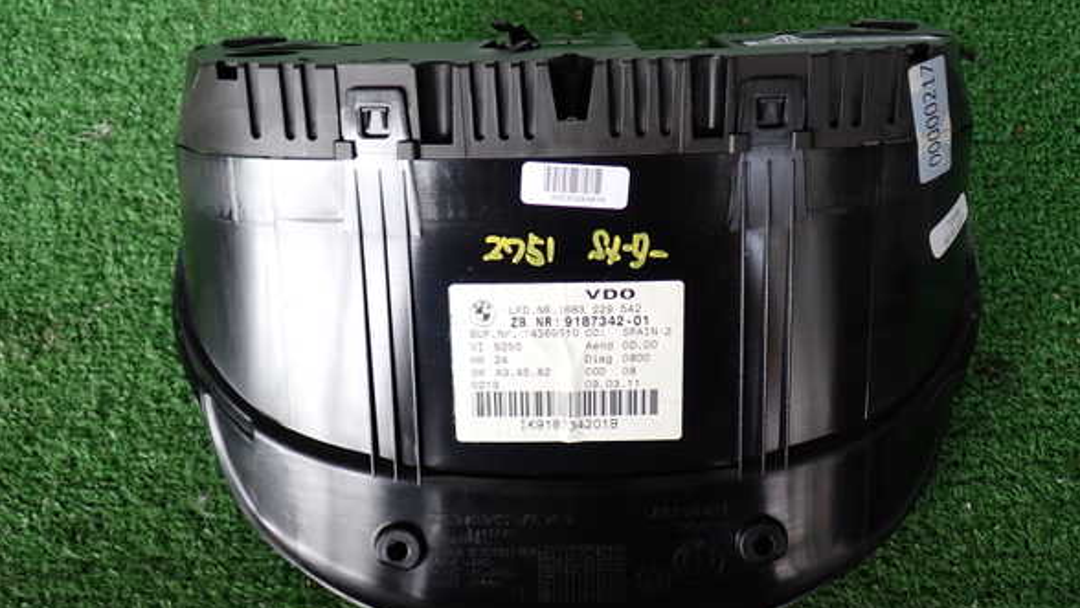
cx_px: 546
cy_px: 281
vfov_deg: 29.7
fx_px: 1146
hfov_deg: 50.5
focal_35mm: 40
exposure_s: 1/80
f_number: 2.5
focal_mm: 6.37
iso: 125
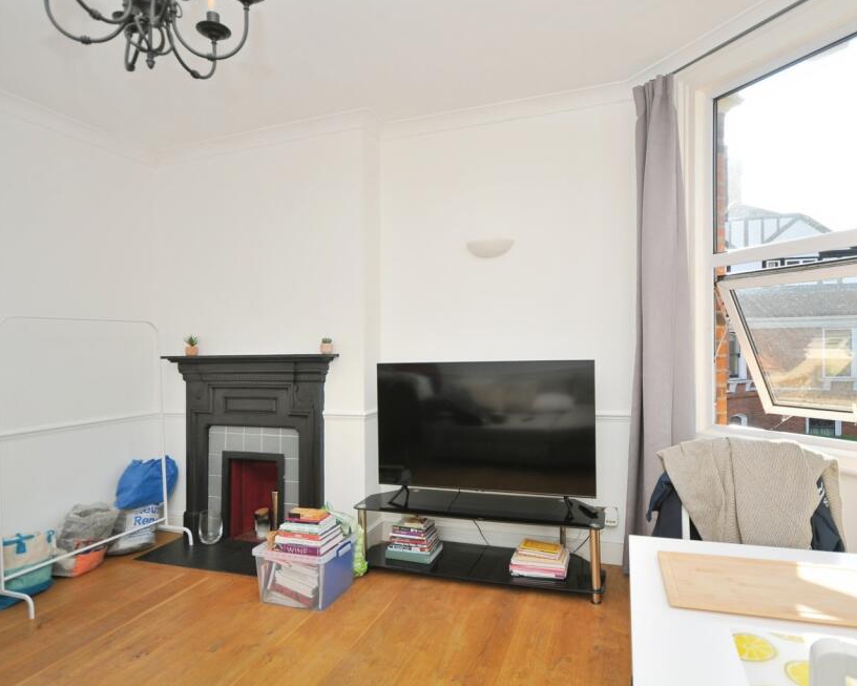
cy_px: 338
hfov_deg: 79.5
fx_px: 515
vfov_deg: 67.3
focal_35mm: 20
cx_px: 443
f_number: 7.1
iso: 200
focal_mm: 11.5
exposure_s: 1/200
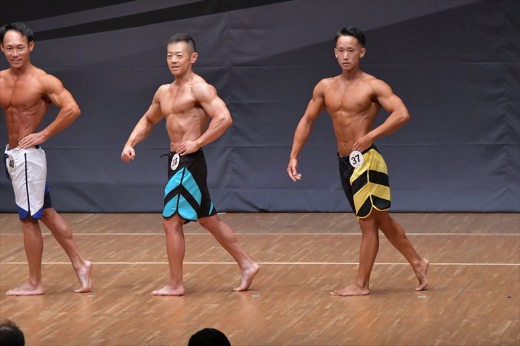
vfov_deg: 5.1
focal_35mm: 270
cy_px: 173
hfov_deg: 7.6
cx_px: 260
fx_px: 3898
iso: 6400
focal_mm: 180
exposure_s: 1/400
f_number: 5.6
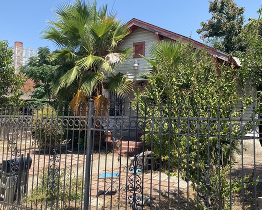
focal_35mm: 31
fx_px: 240
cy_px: 100
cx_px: 140
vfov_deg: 47.1
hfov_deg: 57.1
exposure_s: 1/1585
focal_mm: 4.25
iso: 32
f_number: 1.8
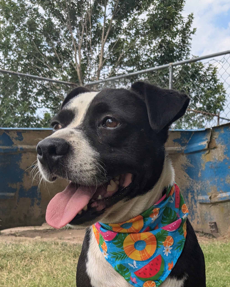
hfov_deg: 29.5
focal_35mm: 51
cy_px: 266
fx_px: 434
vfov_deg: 34.3
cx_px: 147
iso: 60
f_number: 1.73
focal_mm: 4.38
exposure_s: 1/1949
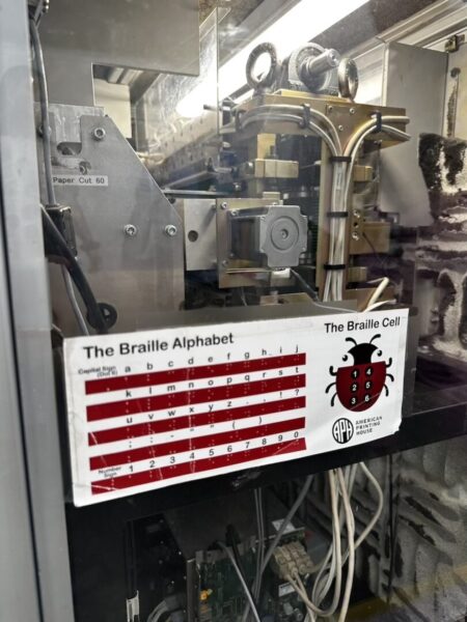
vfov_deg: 71.6
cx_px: 234
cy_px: 311
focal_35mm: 24
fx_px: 432
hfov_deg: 56.8
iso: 160
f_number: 1.78
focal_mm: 6.86
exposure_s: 1/120
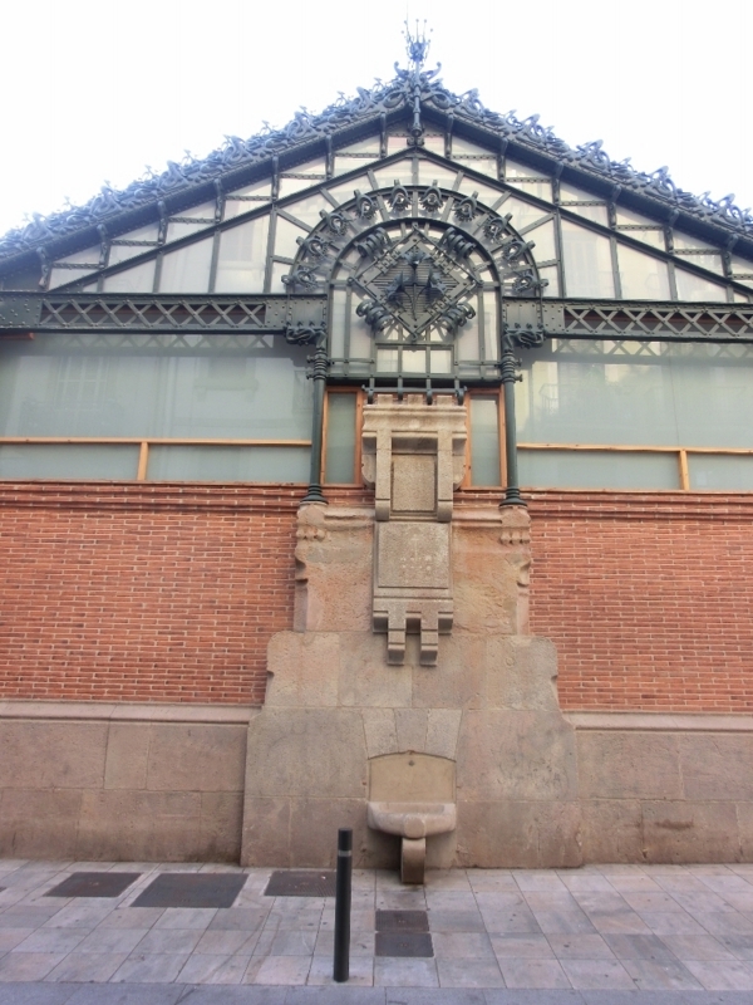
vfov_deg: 71.6
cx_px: 376
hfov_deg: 56.8
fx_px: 696
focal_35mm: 24
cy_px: 502
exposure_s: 1/80
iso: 100
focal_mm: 4.24
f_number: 3
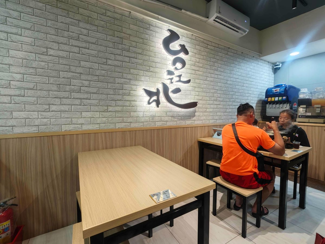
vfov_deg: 85.7
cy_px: 122
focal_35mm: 14
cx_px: 162
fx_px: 131
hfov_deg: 102.1
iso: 200
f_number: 1.8
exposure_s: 1/60
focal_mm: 2.03
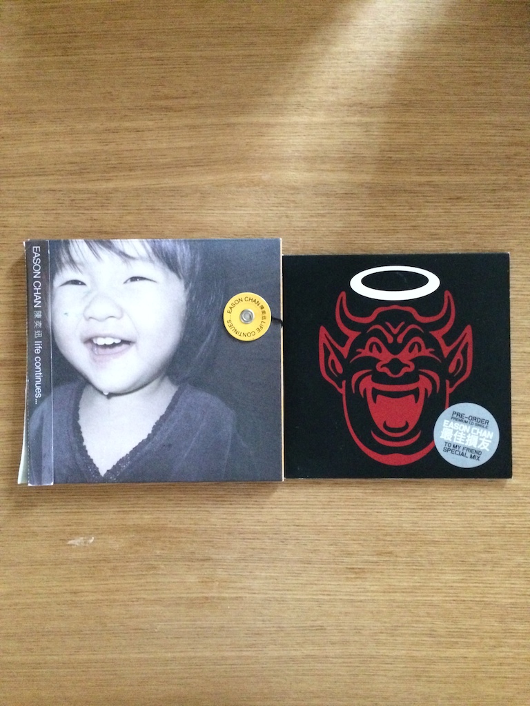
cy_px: 353
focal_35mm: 30
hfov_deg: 46.8
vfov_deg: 60.0
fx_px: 612
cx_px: 265
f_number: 2.2
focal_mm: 4.12
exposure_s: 1/15
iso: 640
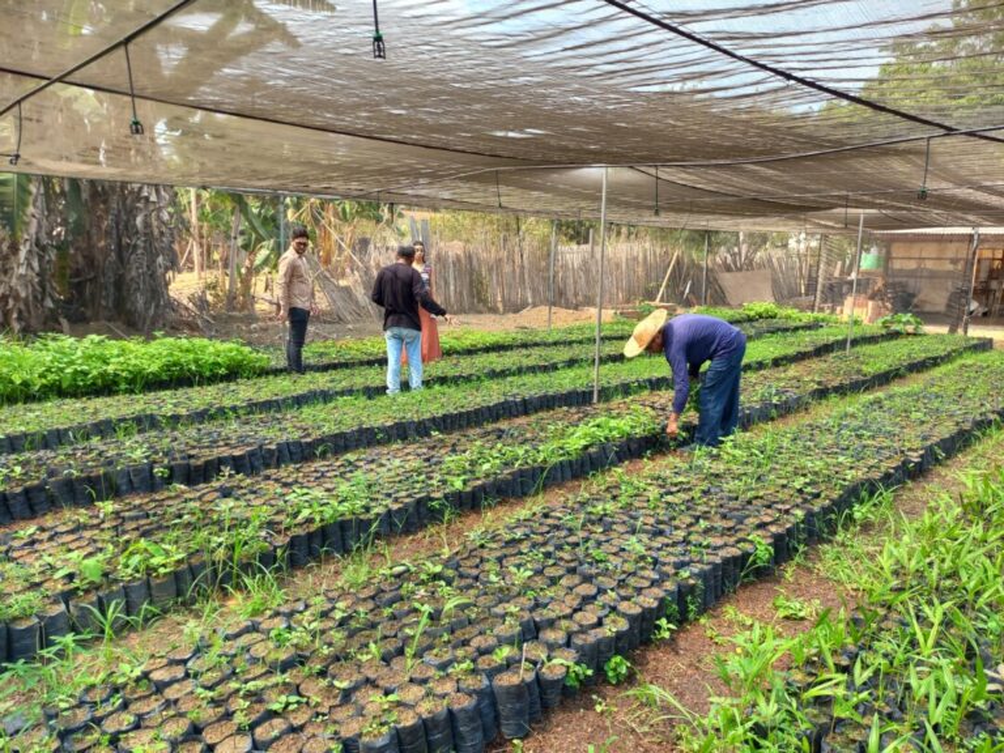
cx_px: 502
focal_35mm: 25
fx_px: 725
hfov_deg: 69.4
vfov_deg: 54.9
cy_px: 376
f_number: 1.8
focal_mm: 4.65
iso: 50
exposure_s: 1/213
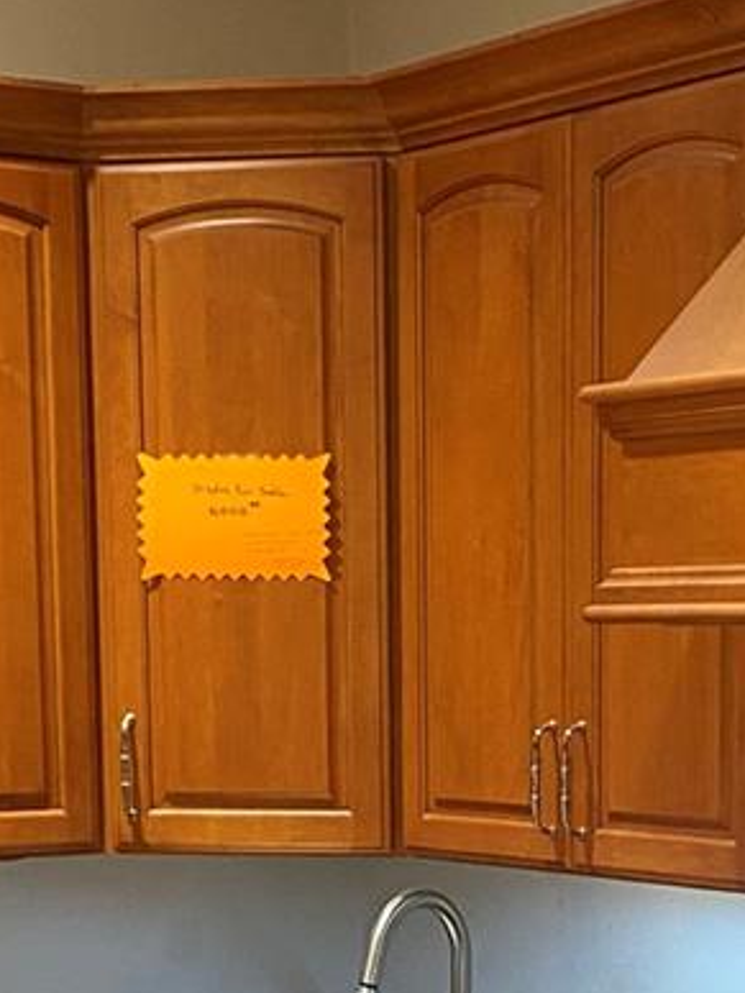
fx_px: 2956
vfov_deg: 18.5
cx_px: 469
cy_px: 1052
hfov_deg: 14.4
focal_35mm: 103
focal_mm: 4.25
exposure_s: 1/60
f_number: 1.8
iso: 250
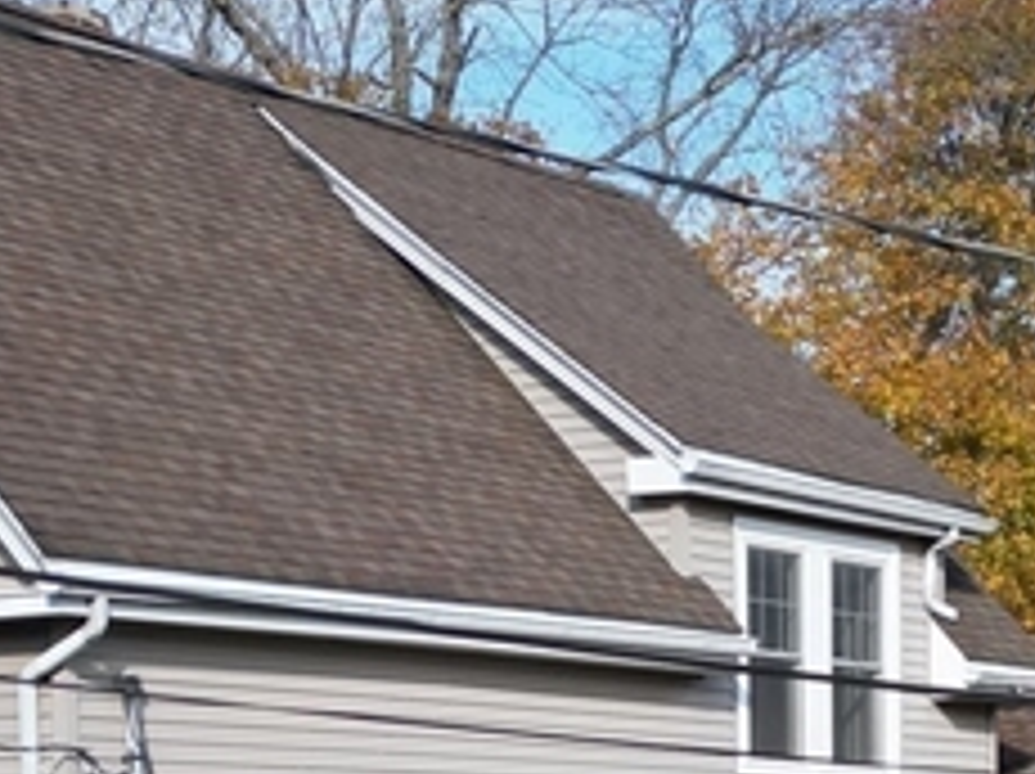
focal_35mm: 107
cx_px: 945
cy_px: 1174
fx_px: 3196
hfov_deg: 18.1
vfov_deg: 13.0
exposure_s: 1/2000
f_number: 1.7
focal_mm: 6.72
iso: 130
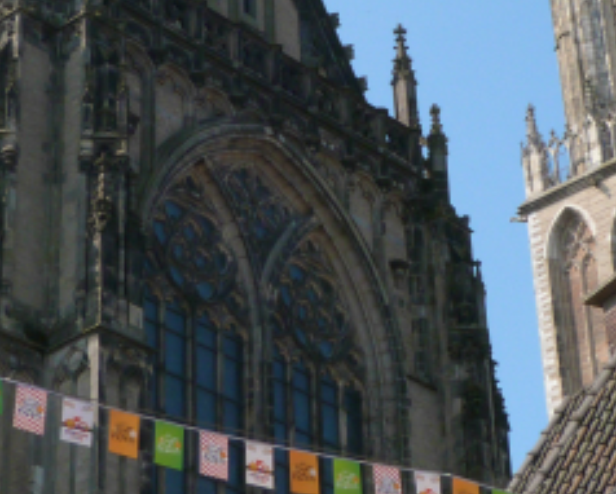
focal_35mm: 123
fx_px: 2245
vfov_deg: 12.5
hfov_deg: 15.6
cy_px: 146
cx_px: 303
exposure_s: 1/1000
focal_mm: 7
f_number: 3.1
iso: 100
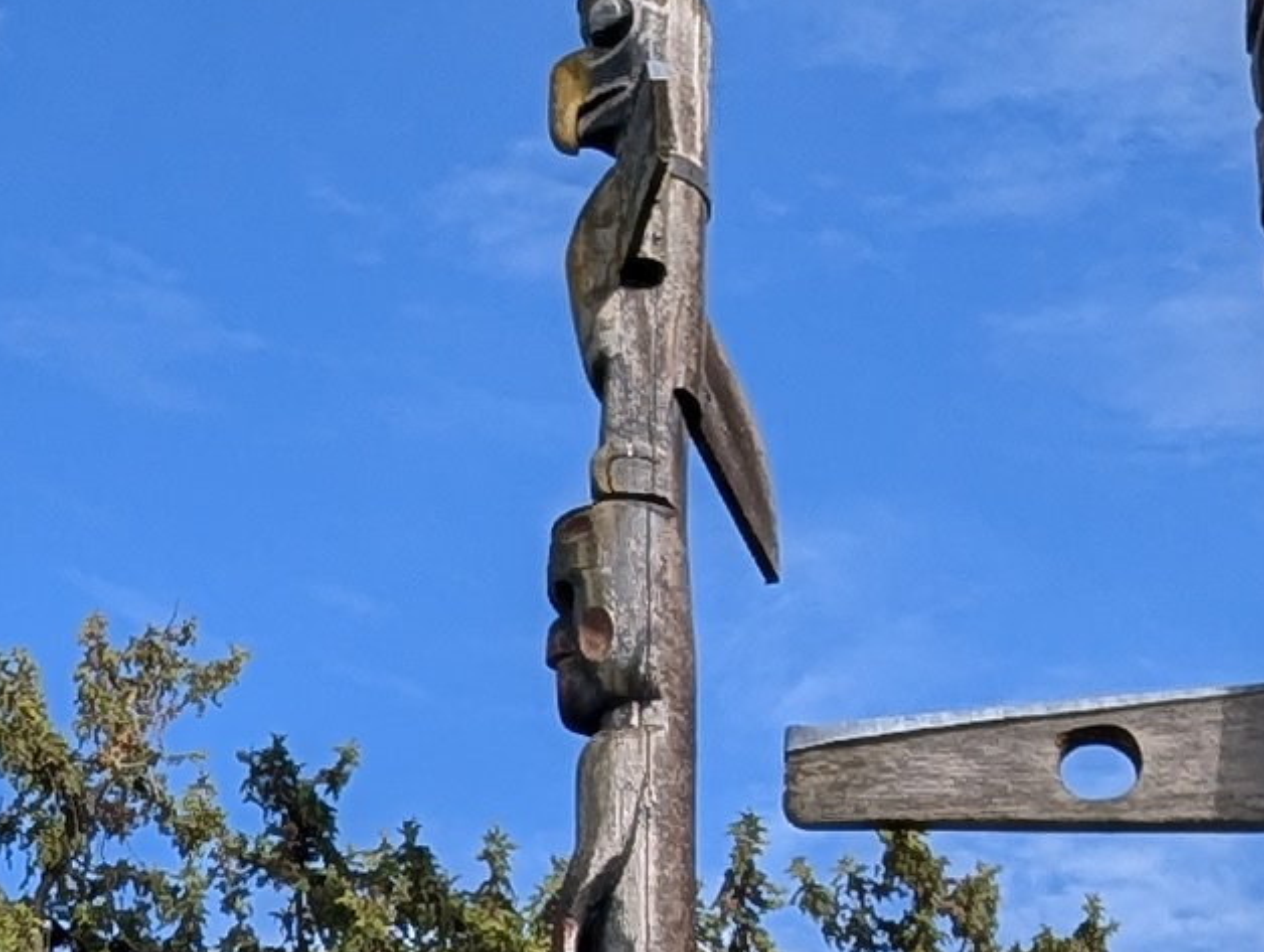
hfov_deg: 18.6
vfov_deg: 13.7
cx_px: 193
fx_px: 3803
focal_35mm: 104
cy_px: 1278
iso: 46
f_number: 2.2
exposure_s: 1/1309
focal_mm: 2.35
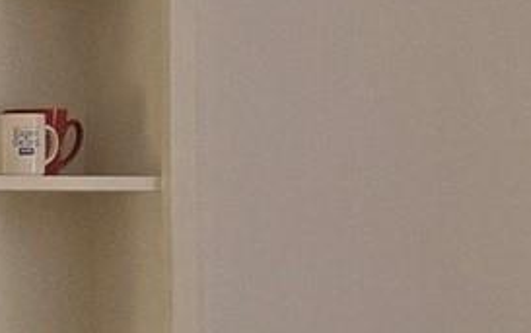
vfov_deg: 7.2
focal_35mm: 183
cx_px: -321
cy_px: 321
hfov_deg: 10.9
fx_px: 2650
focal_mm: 5.4
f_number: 1.8
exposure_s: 1/120
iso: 320
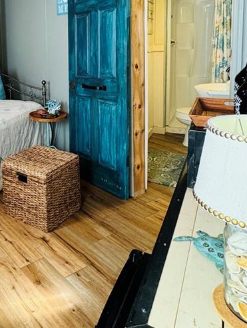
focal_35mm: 34
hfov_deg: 38.7
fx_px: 323
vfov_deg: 51.7
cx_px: 21
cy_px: 84
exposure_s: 1/120
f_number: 2.2
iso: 250
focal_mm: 2.22
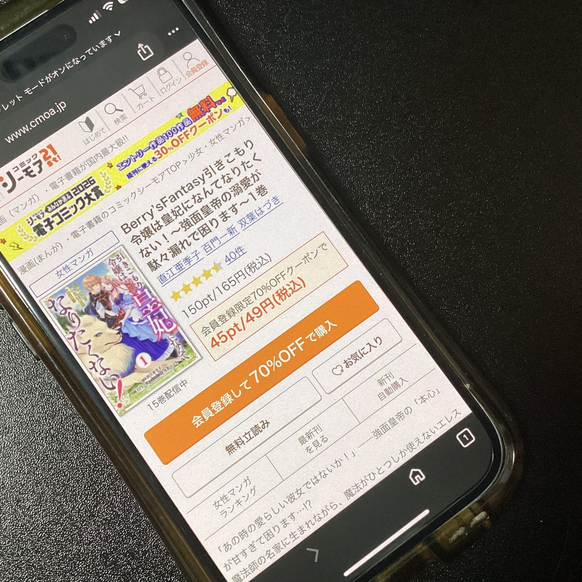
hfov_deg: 44.6
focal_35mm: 37
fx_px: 704
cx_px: 218
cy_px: 293
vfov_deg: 44.9
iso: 125
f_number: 2.4
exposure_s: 1/60
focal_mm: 3.3
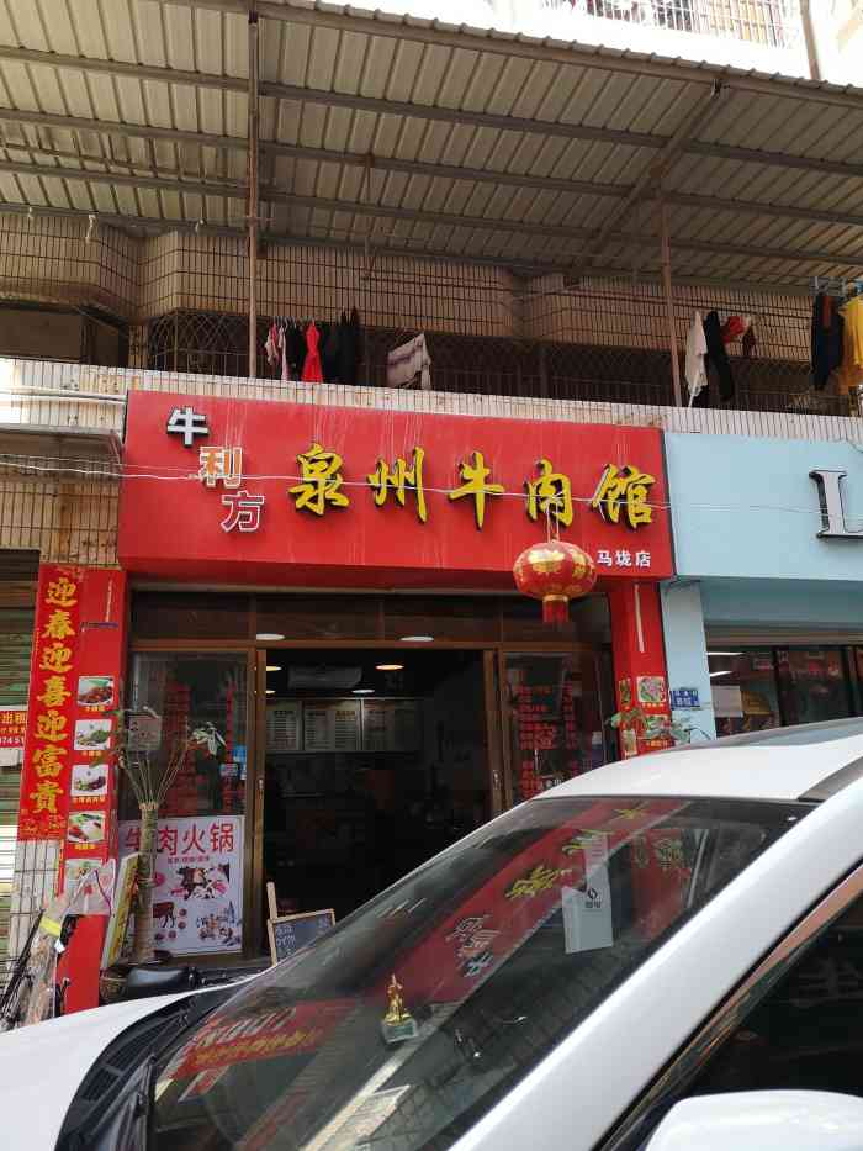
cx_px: 432
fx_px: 897
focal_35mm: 27
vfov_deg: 65.3
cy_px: 576
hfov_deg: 51.4
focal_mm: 3.95
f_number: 1.8
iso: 125
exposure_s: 1/909
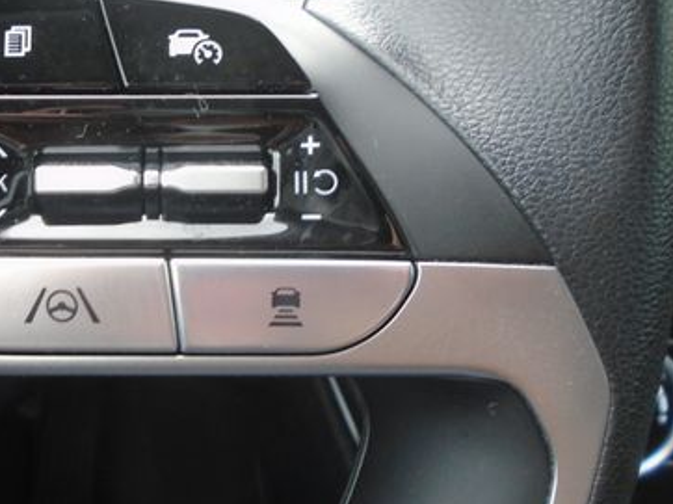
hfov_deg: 39.7
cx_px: 141
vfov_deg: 31.2
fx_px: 894
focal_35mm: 46
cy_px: 169
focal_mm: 4.6
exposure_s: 1/30
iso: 100
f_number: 3.2
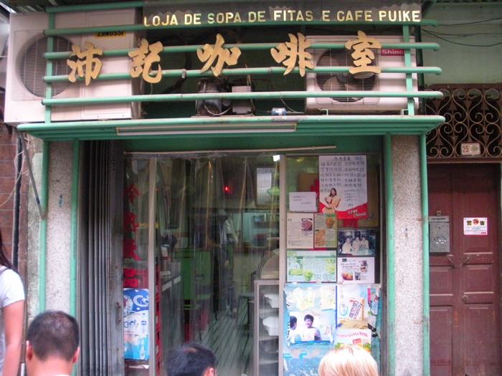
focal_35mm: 36
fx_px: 522
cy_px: 188
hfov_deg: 51.4
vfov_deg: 39.7
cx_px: 251
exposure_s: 1/55
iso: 400
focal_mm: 6.3
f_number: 3.5
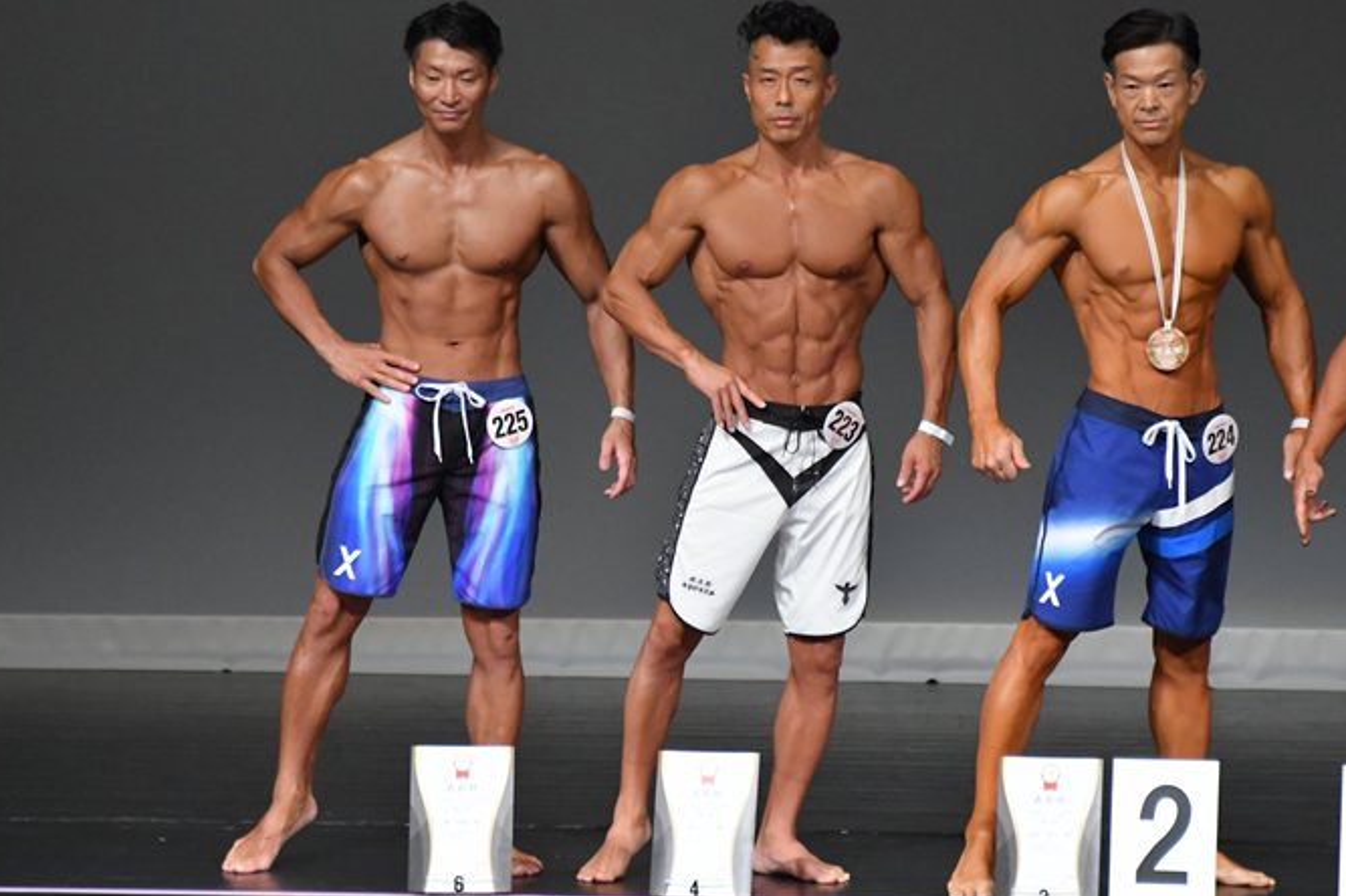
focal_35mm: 436
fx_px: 16293
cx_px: 659
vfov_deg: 3.2
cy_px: 424
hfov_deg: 4.7
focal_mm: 250
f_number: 5.6
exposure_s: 1/400
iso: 5000
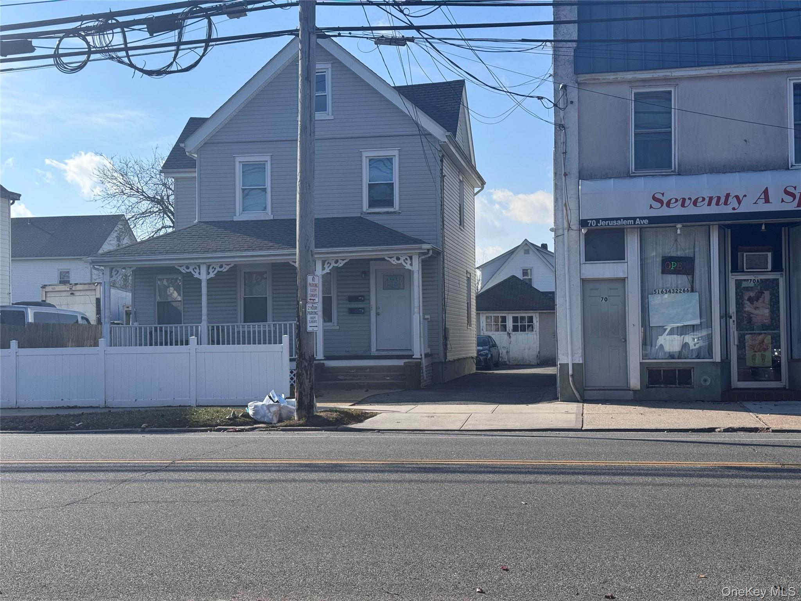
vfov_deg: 30.3
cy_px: 300
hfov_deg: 39.7
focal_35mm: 48
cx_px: 400
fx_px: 1111
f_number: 1.78
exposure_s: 1/4975
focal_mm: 6.76
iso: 64
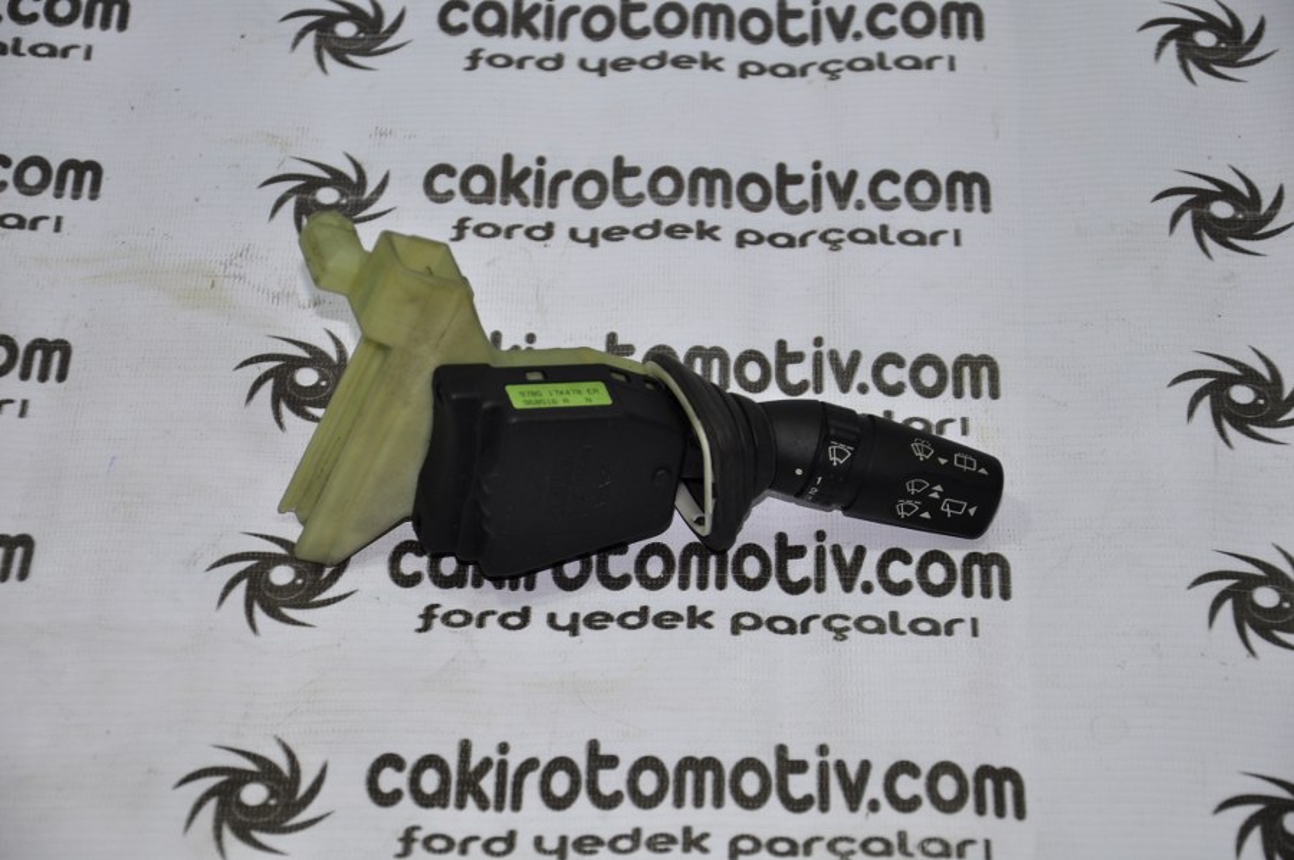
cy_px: 430
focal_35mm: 112
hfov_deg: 18.2
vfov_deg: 12.2
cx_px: 647
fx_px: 4039
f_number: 5.3
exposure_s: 1/60
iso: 200
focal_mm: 75
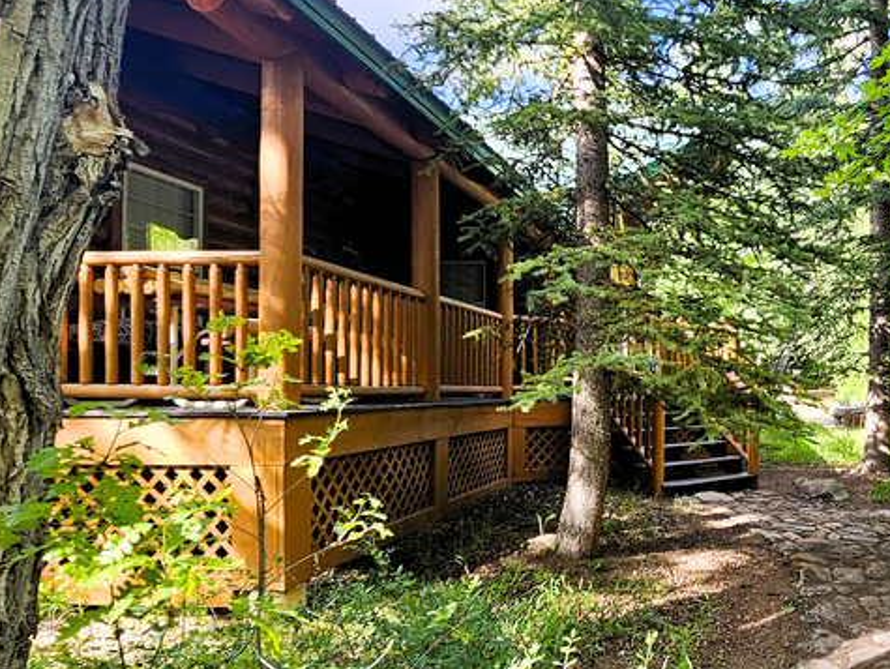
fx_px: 720
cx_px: 673
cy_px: 371
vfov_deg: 49.7
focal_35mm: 28
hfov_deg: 59.8
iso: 50
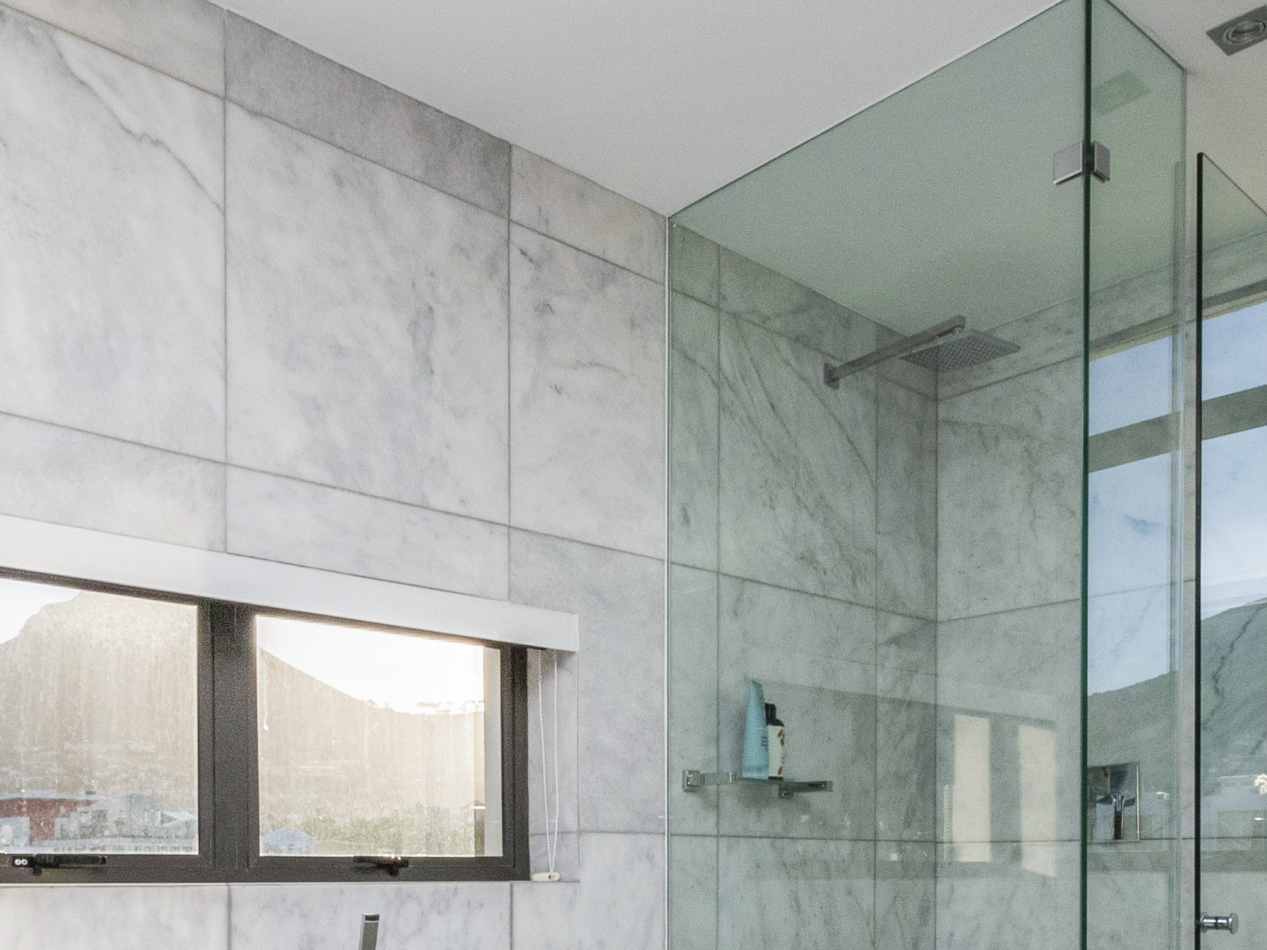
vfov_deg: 40.5
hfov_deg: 56.6
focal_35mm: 32
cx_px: 539
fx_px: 1171
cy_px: 870
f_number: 20
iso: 250
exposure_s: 1/200
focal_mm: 10
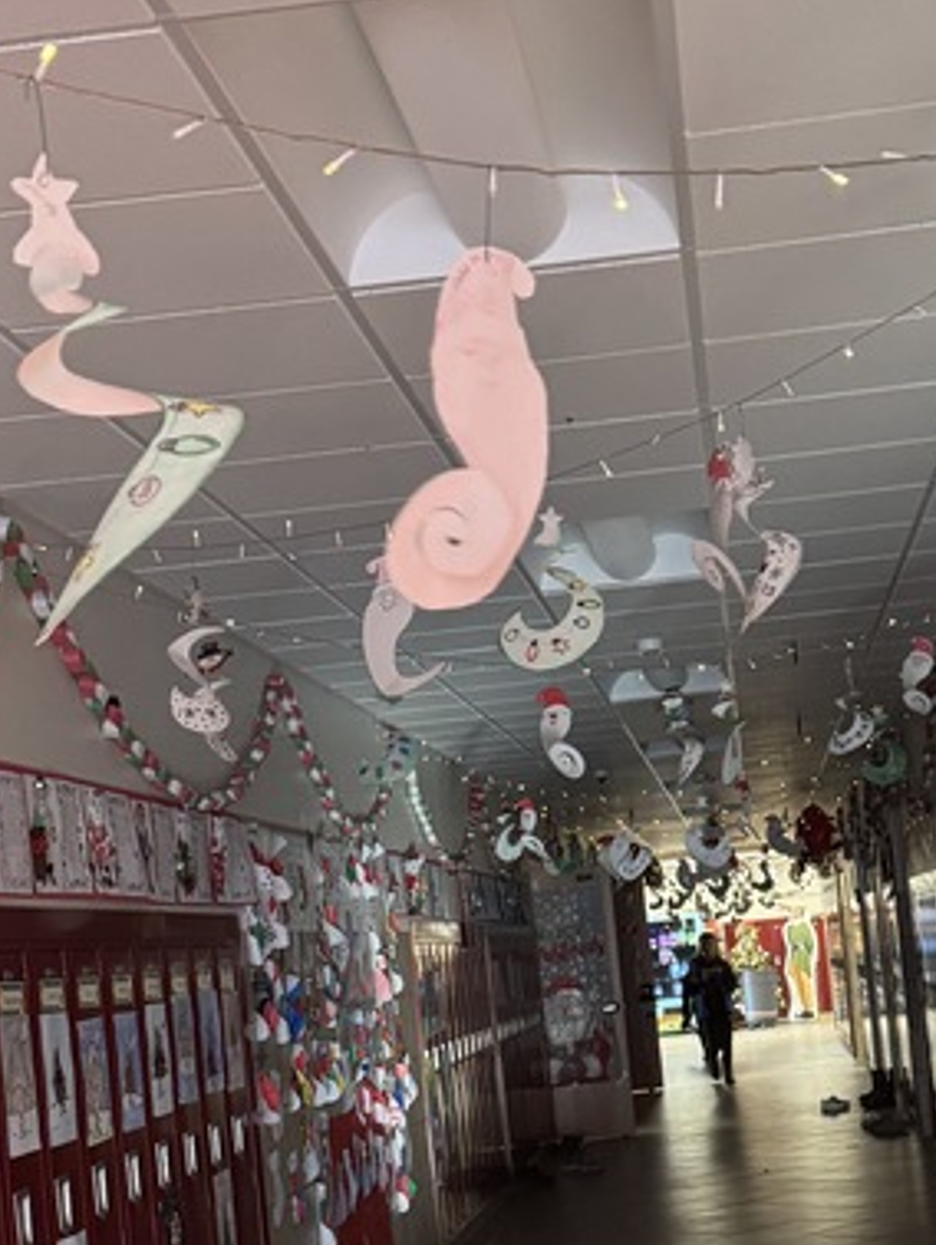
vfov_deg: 29.4
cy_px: 912
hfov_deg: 22.5
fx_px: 2341
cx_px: 639
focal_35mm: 65
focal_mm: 6.76
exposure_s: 1/60
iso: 400
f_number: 1.78
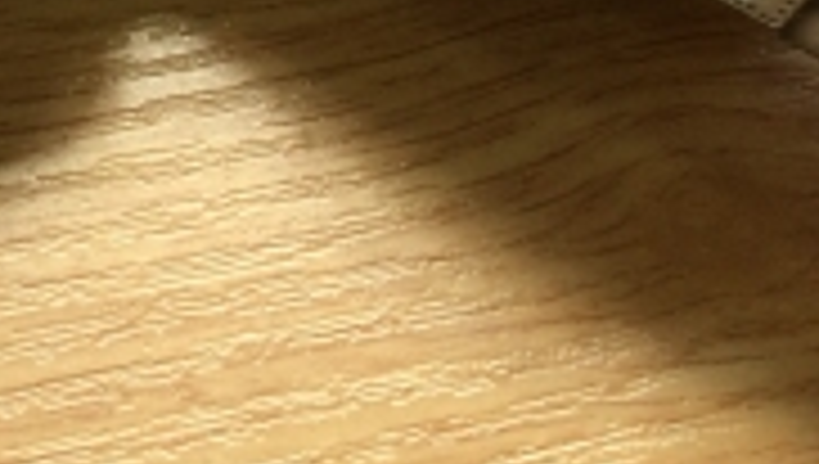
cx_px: -288
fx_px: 2914
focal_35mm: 134
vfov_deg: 8.4
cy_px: -628
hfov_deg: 15.2
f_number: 2.2
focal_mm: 4.12
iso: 40
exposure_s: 1/60
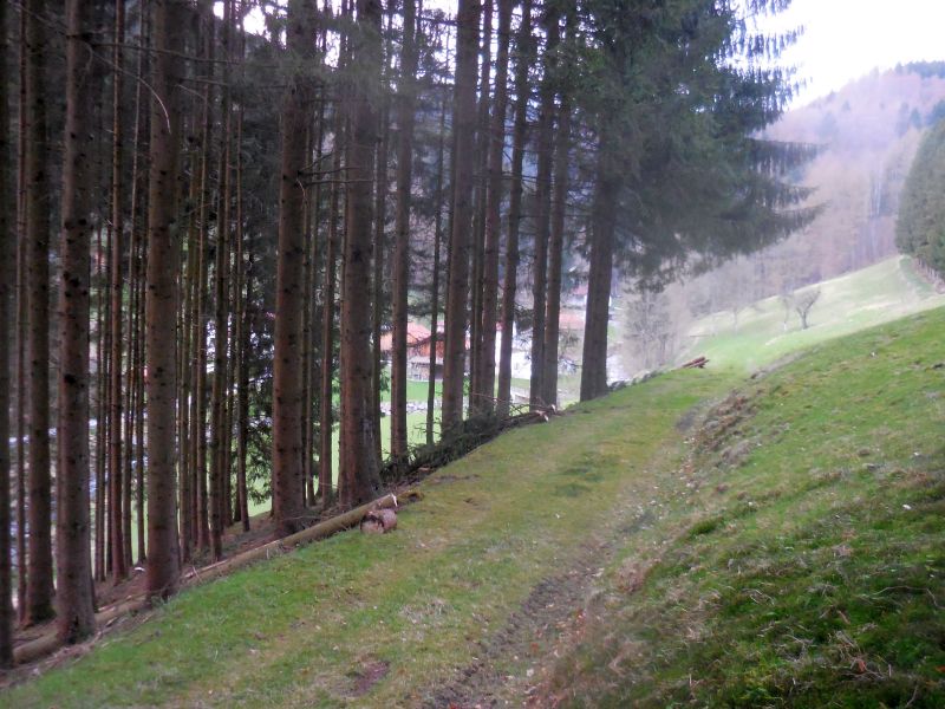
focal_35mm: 39
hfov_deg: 47.9
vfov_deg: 36.8
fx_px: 1065
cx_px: 472
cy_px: 354
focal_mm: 7
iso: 800
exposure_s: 1/30
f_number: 3.9
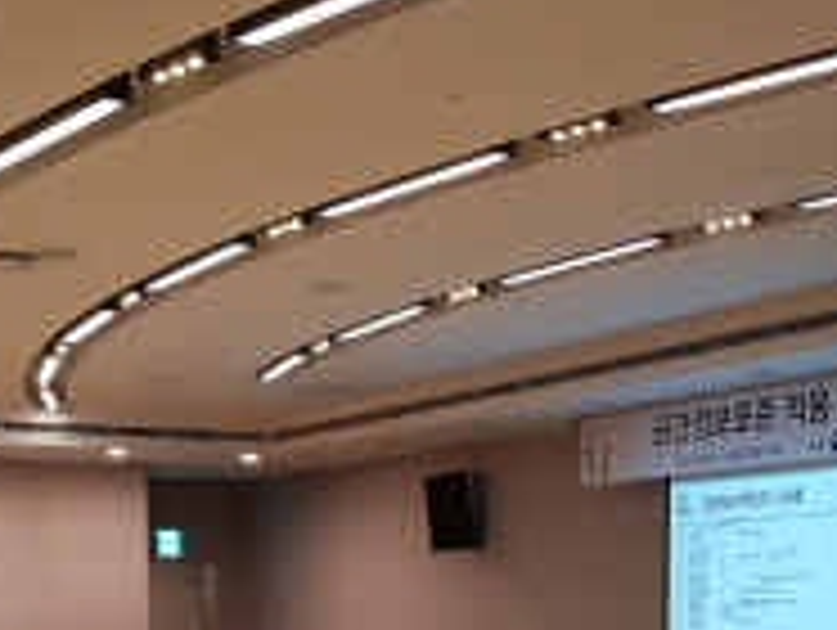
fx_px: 1574
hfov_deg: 29.7
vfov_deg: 21.2
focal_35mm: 65
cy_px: 738
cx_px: 333
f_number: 1.7
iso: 200
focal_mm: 4.3
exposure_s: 1/60
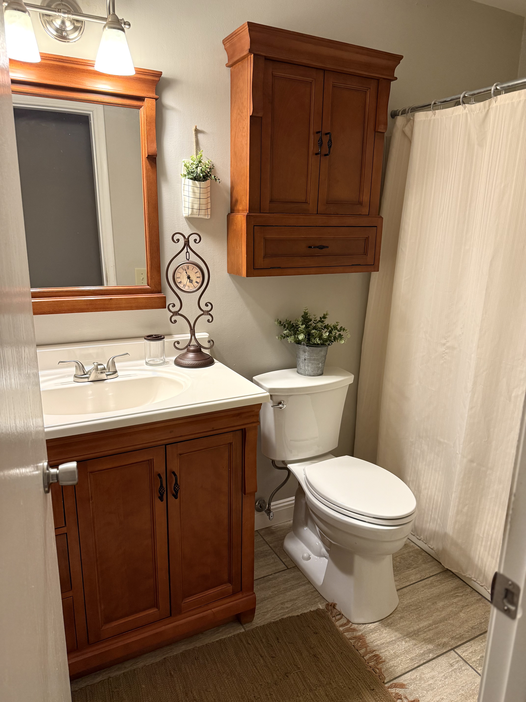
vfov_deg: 71.6
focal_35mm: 24
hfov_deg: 56.8
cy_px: 351
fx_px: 486
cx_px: 263
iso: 250
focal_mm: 6.76
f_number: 1.78
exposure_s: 1/60
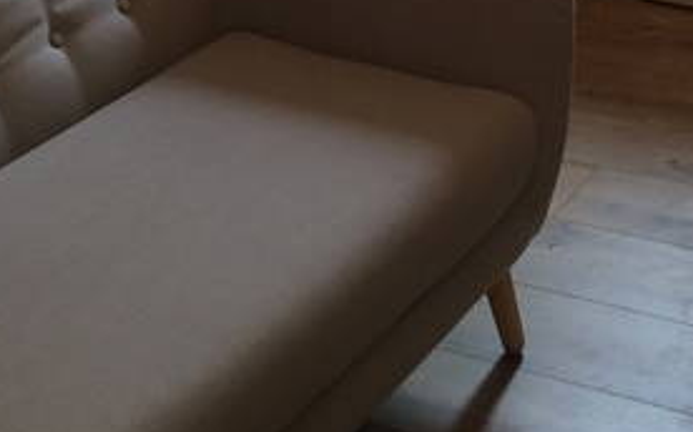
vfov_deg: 13.7
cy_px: -259
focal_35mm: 88
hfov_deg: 23.3
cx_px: 520
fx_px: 1661
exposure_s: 1/33
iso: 64
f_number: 2.2
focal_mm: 4.15
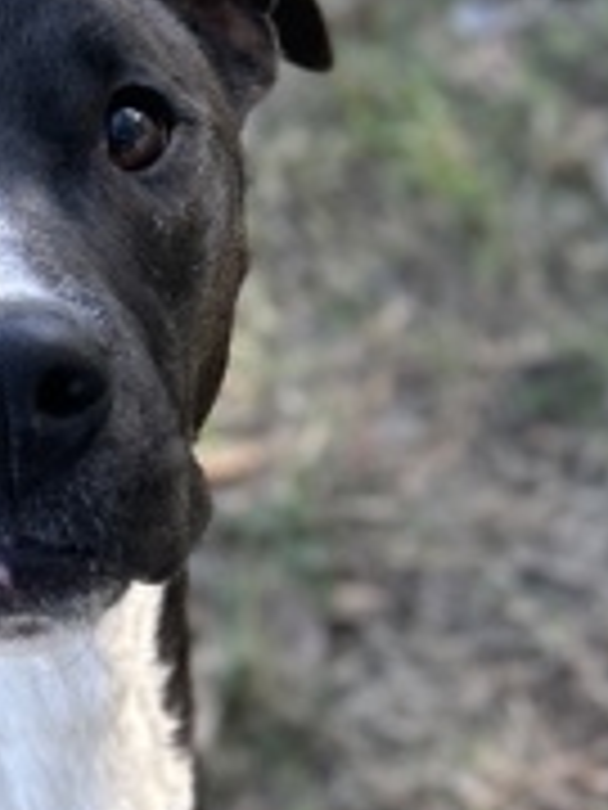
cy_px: 626
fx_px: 1897
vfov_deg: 23.8
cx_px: -306
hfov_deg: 16.6
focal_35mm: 81
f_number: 1.5
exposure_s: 1/216
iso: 50
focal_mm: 5.7
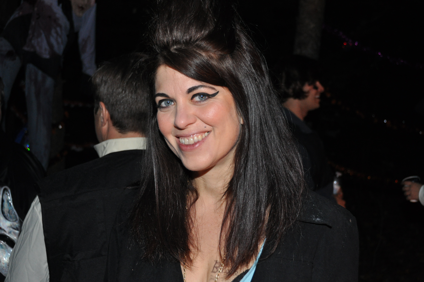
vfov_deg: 26.4
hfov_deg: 38.9
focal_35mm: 51
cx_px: 212
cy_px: 141
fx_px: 600
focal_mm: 34
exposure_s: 1/60
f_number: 4.2
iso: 800
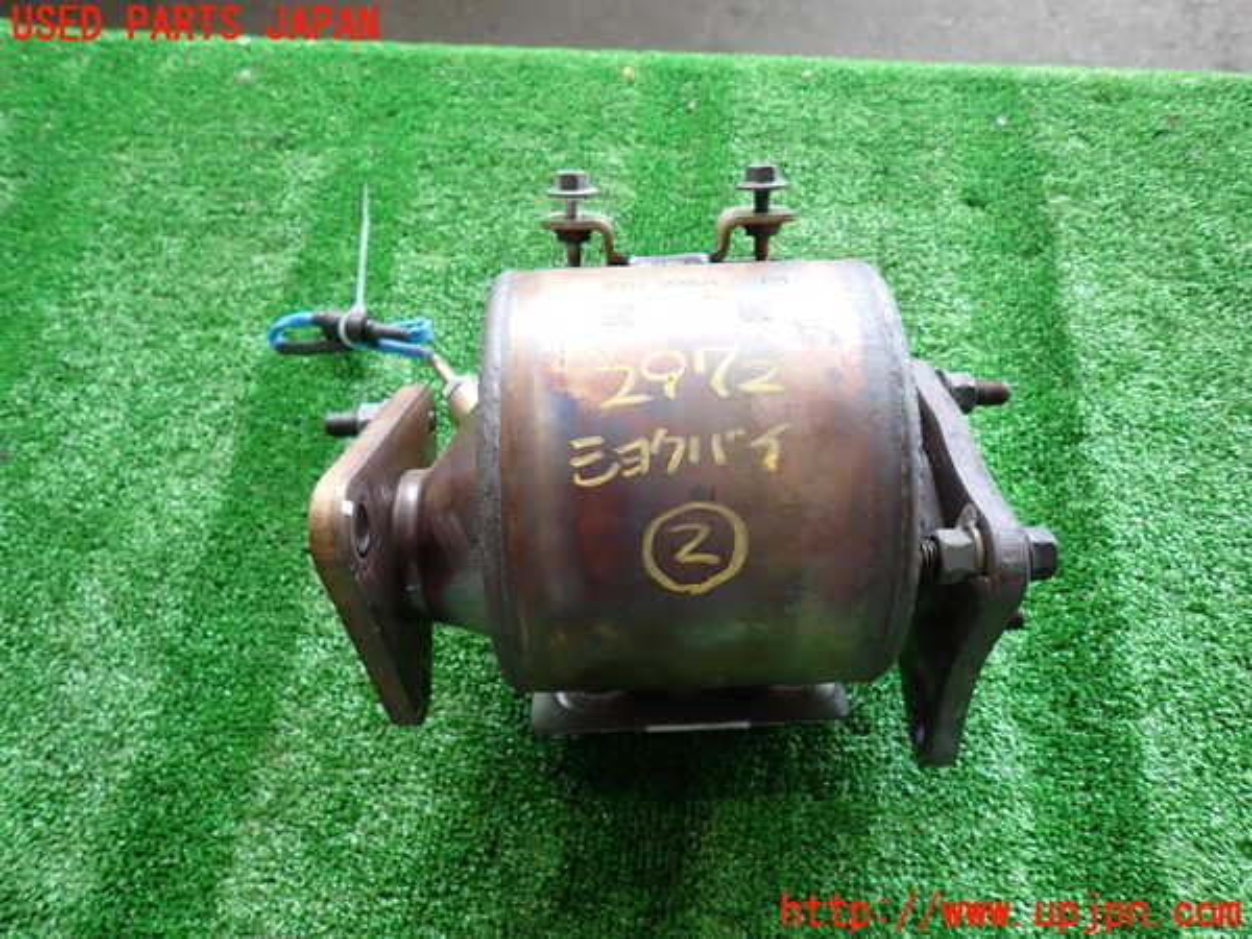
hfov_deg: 69.4
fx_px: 904
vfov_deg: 54.9
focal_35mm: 25
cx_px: 626
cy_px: 470
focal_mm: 4.5
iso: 125
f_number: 2
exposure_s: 1/60
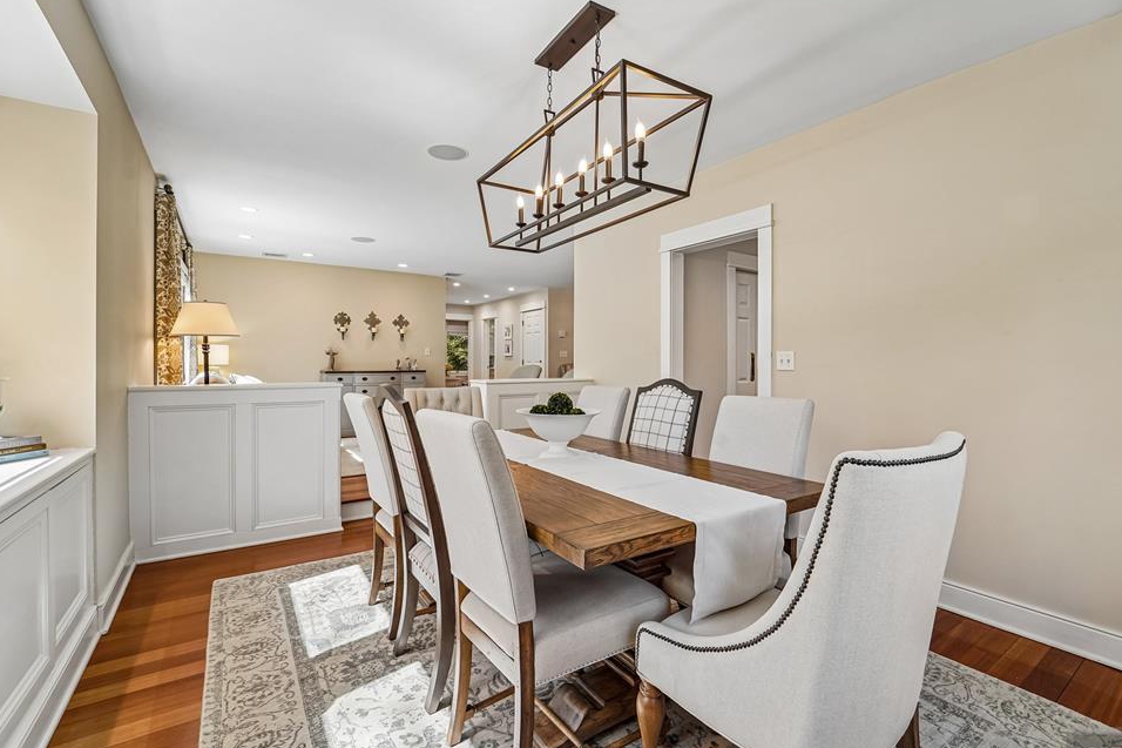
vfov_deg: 77.3
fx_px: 467
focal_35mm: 15
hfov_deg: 100.3
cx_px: 586
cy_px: 384
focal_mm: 14
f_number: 8
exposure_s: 1/30
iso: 400
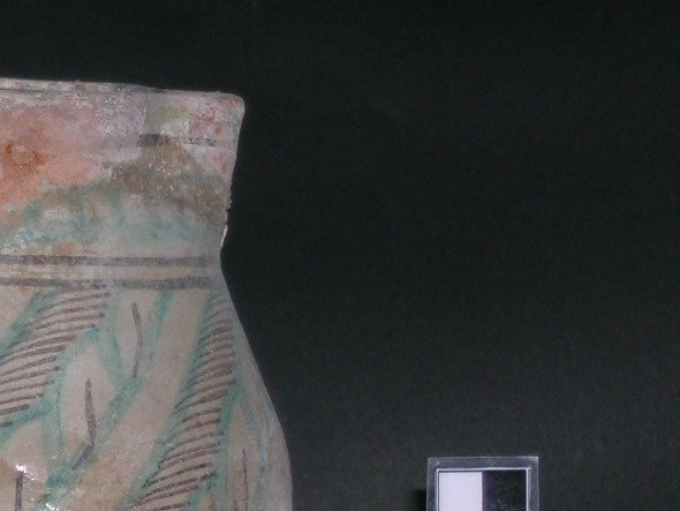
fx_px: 4048
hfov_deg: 9.6
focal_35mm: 206
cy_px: 464
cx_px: 54
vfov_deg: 7.2
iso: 50
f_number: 4.4
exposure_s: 1/121
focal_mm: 19.8
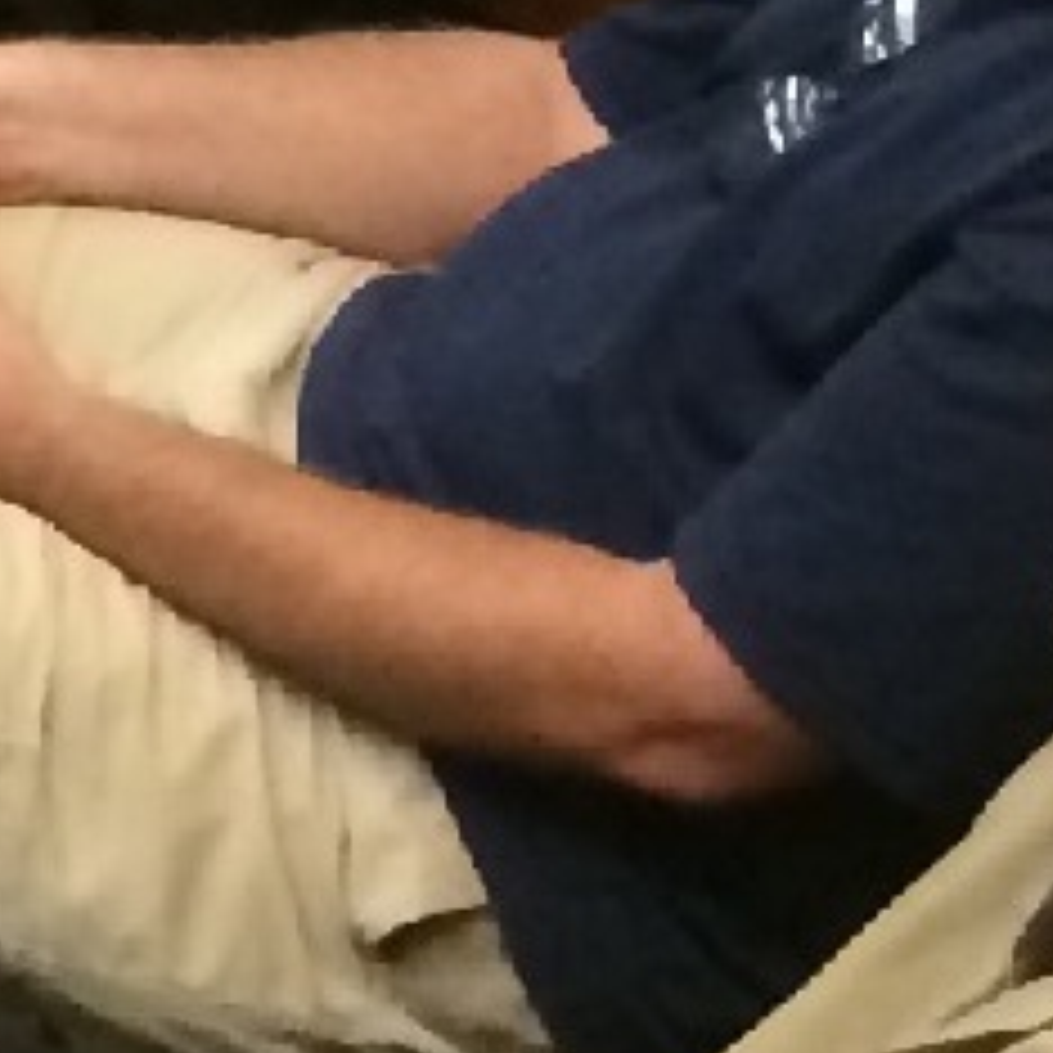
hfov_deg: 5.5
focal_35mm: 277
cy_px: -302
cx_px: -3276
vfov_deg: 6.3
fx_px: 9533
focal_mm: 4.12
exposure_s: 1/24
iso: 320
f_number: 2.2
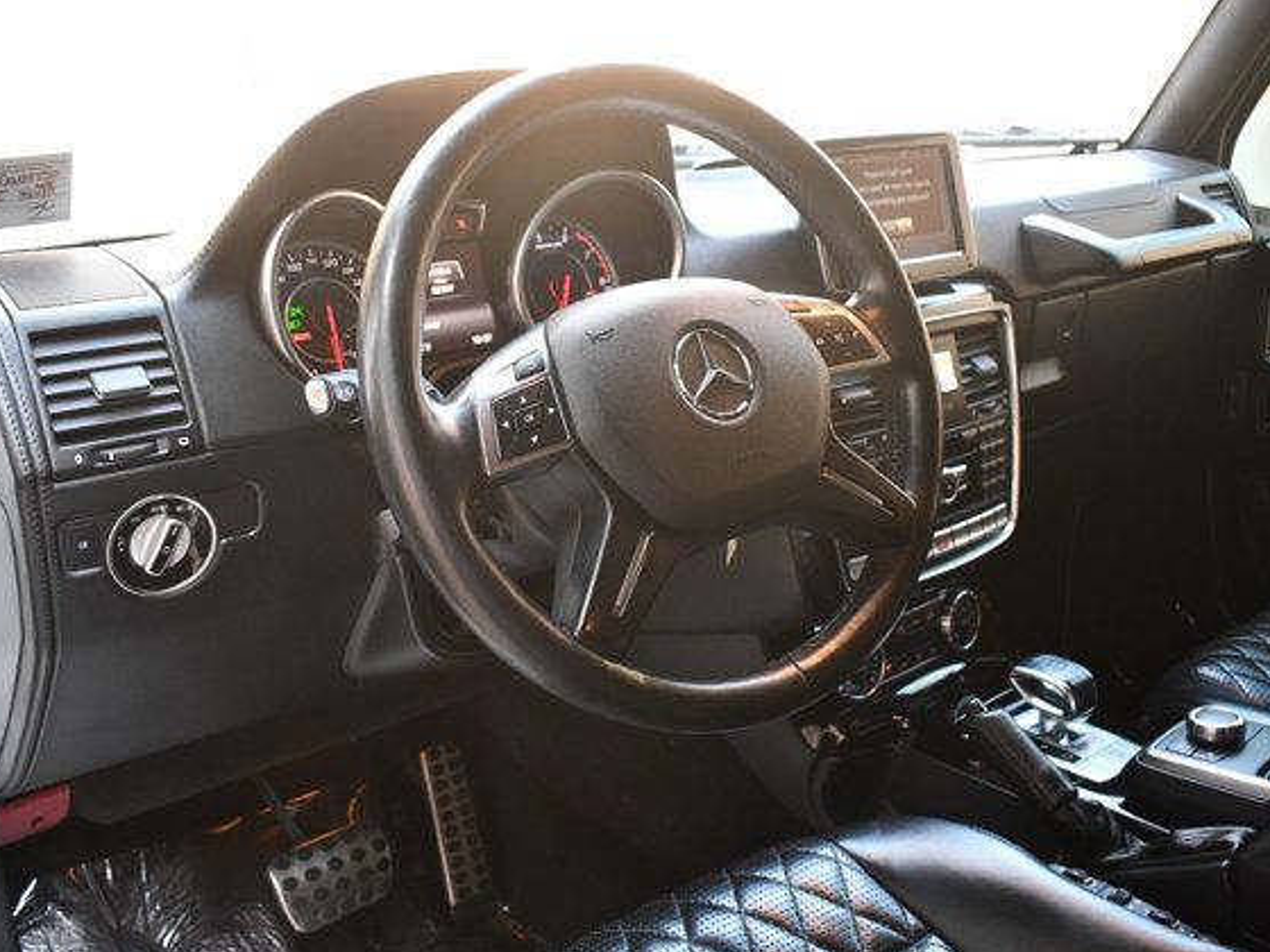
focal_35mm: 33
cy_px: 482
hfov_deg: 55.3
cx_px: 601
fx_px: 1211
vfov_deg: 42.9
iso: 2000
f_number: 3.8
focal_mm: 20
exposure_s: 1/125
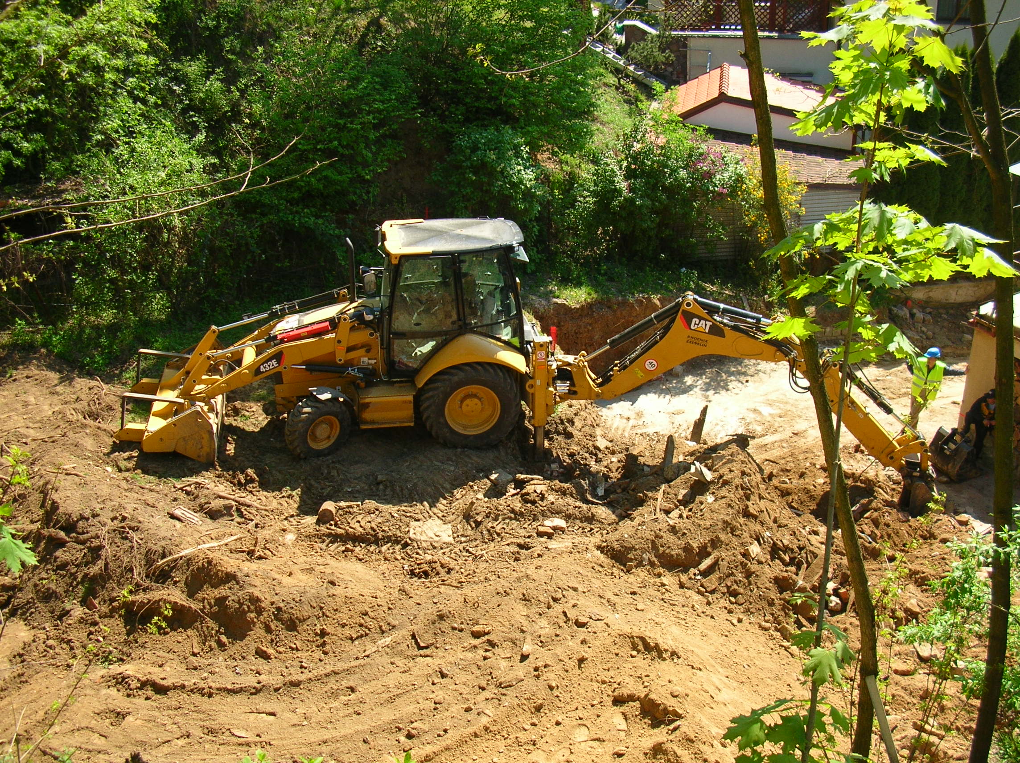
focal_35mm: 35
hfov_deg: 52.7
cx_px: 510
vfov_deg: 40.6
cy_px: 382
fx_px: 1030
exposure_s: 1/330
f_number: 2.8
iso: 50
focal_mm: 5.8
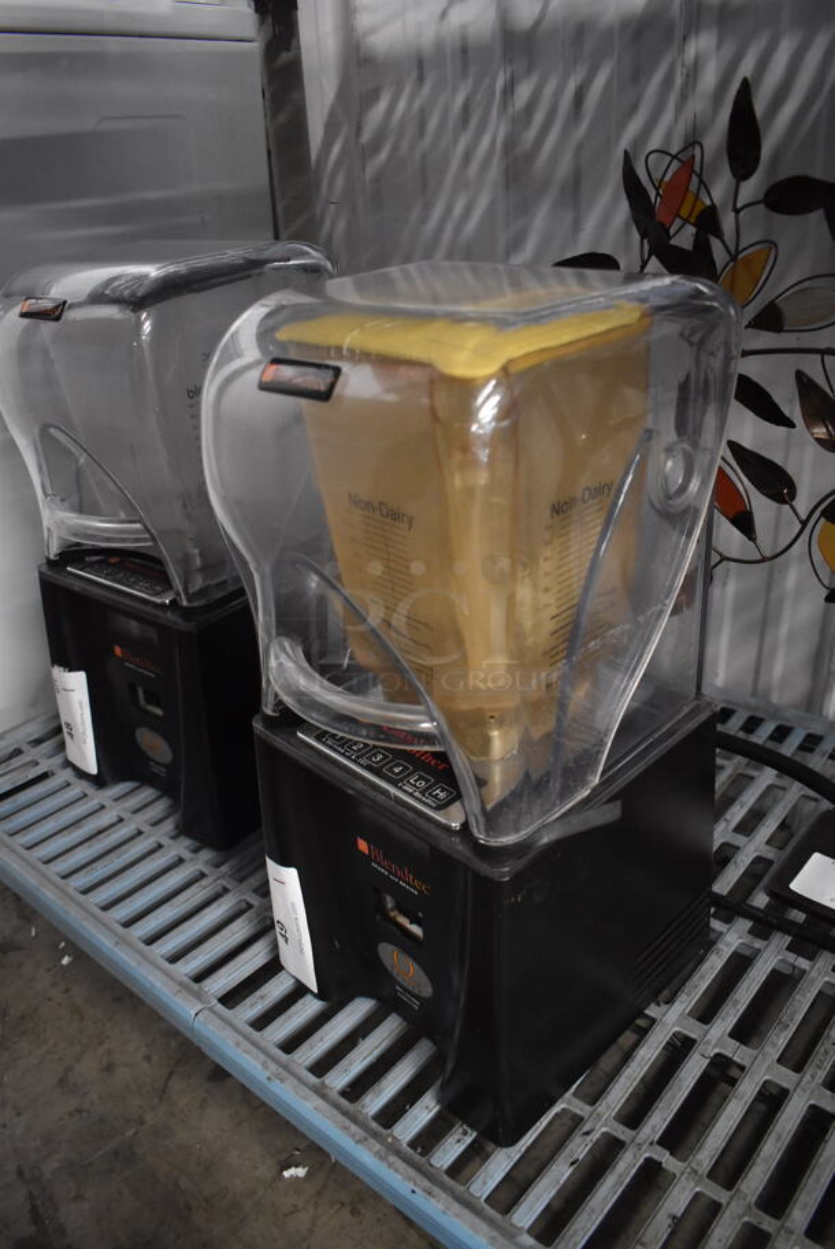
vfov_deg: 67.3
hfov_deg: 48.0
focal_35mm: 27
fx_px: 938
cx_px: 418
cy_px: 624
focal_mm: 18
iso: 2500
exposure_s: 1/30
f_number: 3.5
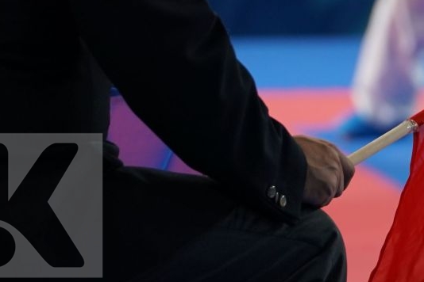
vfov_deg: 3.1
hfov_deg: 4.6
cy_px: -76
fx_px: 5276
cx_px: 567
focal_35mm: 448
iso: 1000
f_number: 2.8
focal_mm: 133
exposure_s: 1/1000
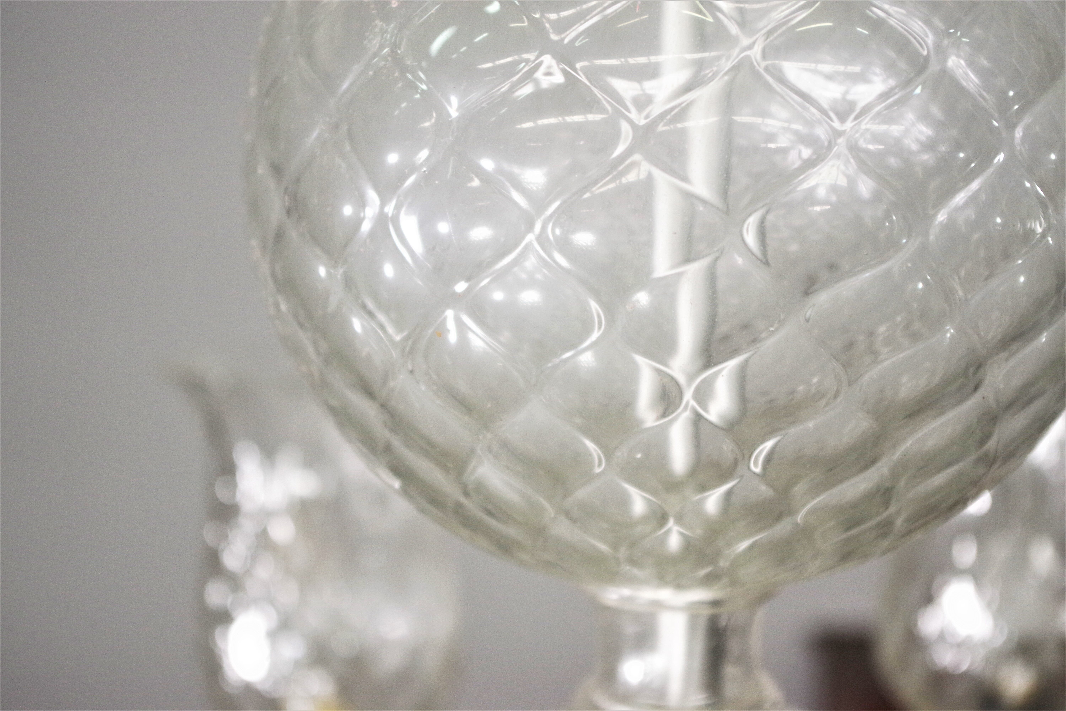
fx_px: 1777
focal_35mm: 60
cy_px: 356
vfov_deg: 22.6
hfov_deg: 33.4
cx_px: 533
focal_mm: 40
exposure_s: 1/80
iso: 800
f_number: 4.5
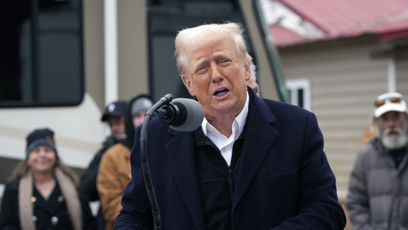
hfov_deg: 16.1
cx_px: 213
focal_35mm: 133
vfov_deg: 9.1
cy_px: 171
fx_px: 1439
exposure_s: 1/1250
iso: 400
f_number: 4
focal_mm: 100
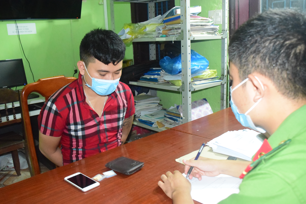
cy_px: 102
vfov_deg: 38.4
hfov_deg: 55.1
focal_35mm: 34
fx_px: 293
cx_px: 153
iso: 8000
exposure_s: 1/80
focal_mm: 23
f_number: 5.6
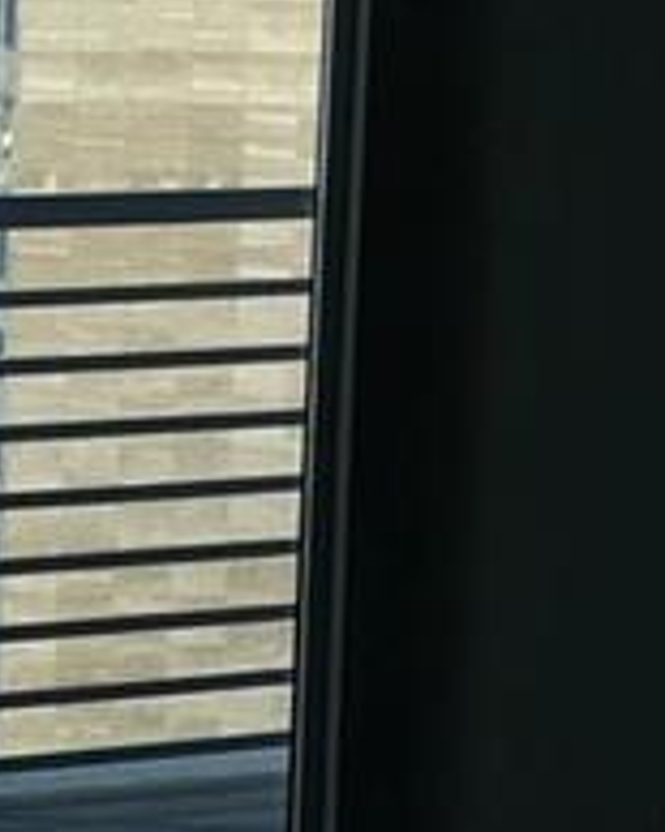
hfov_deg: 8.7
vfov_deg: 11.4
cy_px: 497
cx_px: -622
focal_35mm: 169
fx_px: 4161
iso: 20
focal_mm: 3.99
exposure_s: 1/887
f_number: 1.8
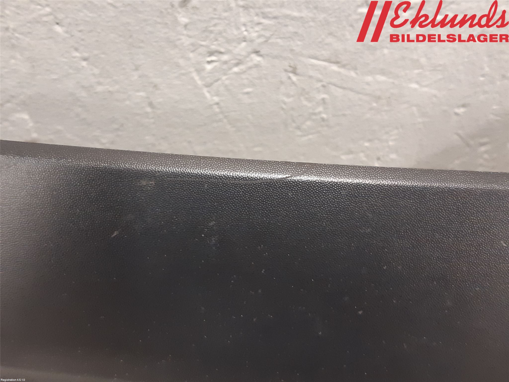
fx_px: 382
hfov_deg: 67.3
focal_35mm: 26
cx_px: 254
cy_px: 191
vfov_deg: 53.1
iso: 250
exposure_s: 1/25
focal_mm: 3.93
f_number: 1.7
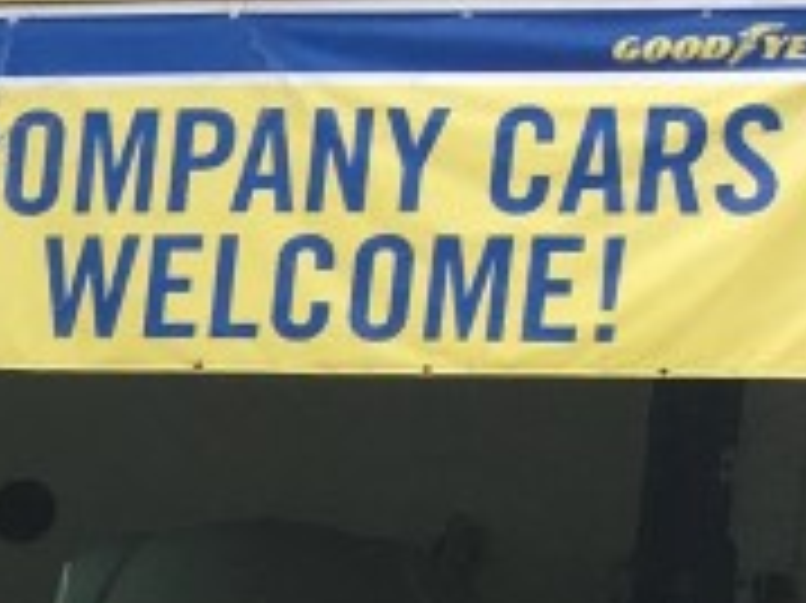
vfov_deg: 8.4
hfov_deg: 9.7
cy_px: 1246
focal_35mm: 166
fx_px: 3863
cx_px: -1463
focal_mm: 4.15
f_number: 2.2
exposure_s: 1/463
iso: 25
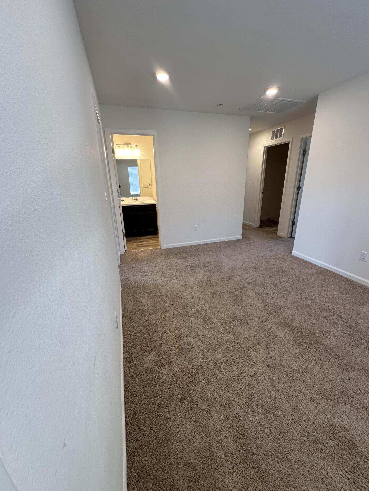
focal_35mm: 14
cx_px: 184
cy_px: 246
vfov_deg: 102.1
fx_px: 199
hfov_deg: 85.7
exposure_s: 1/120
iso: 160
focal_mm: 2.22
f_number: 2.2
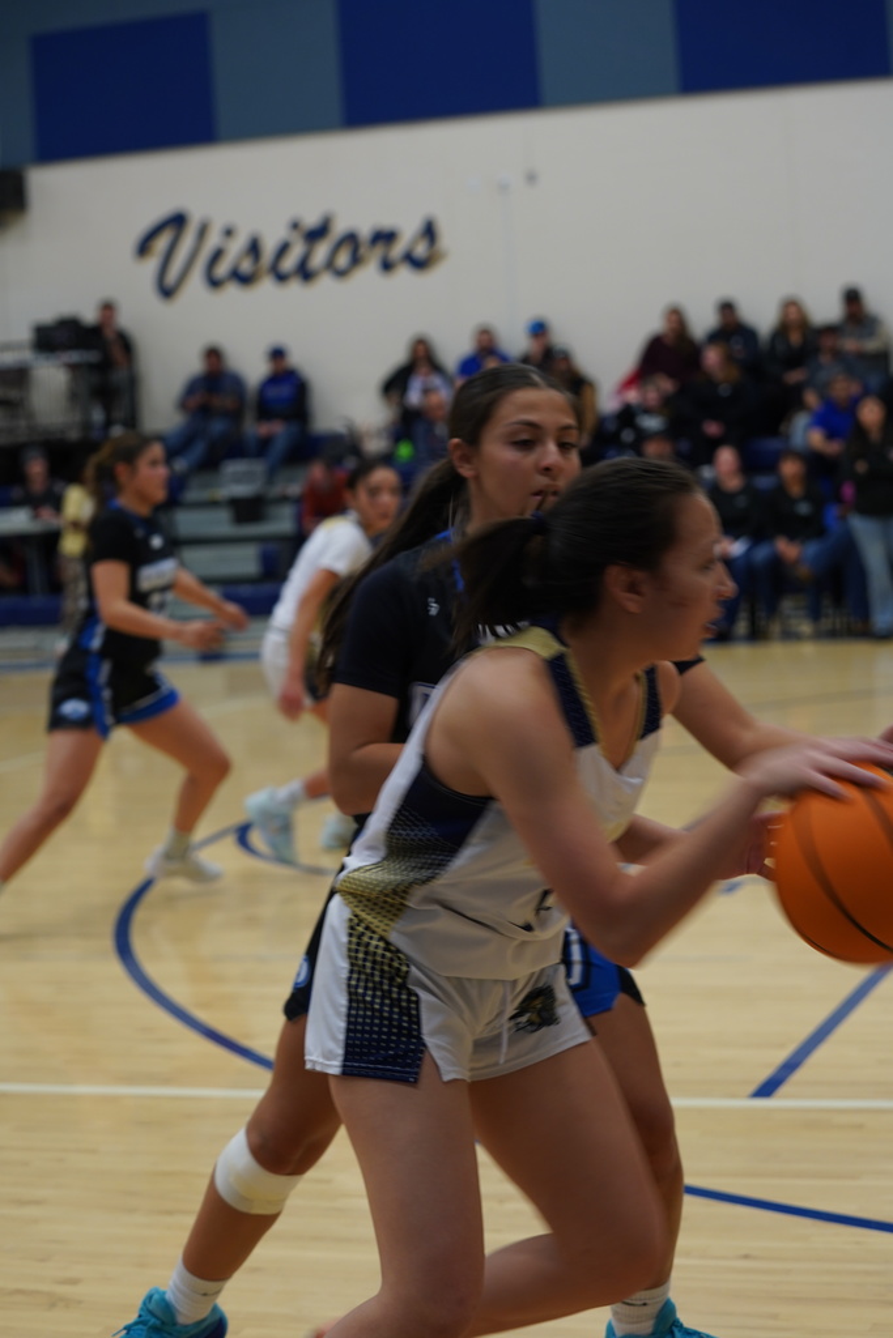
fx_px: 2603
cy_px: 669
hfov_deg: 19.5
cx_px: 446
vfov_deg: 28.8
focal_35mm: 70
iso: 800
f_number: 4
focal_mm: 70
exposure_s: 1/160
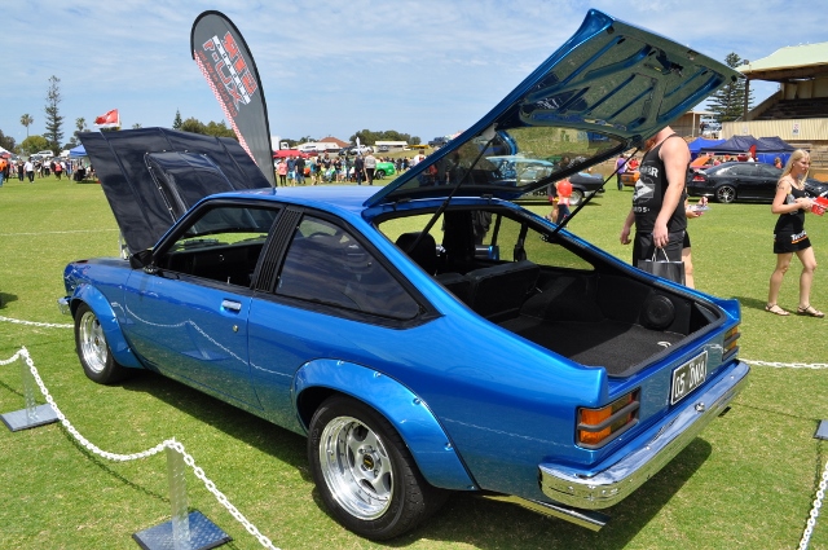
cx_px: 414
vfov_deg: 47.8
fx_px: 620
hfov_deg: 67.4
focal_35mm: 27
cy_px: 275
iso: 500
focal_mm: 18
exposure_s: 1/640
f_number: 13
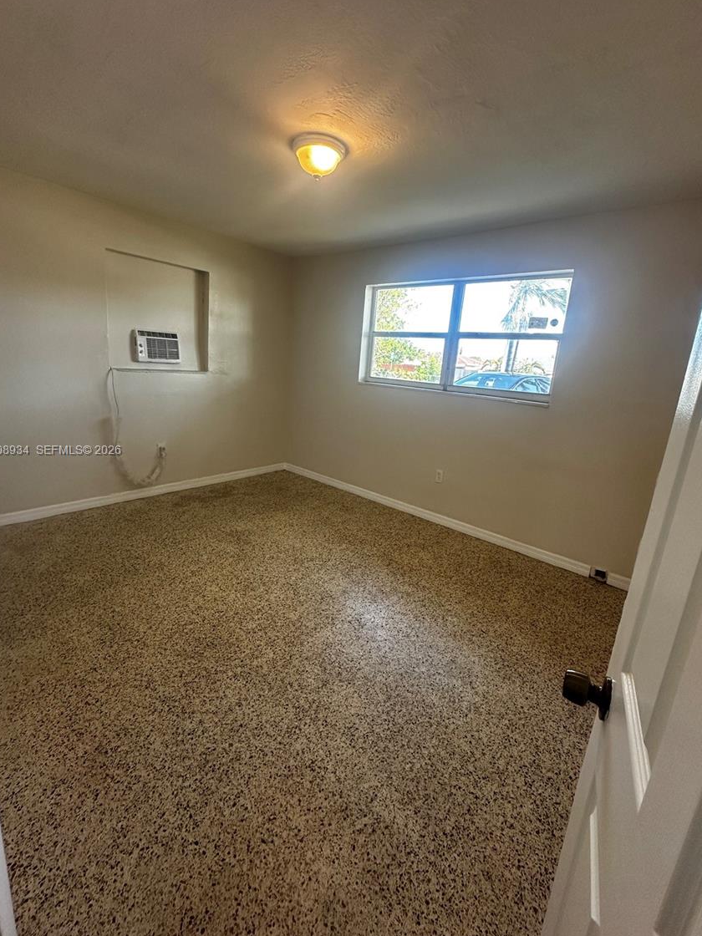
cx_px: 343
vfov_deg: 98.1
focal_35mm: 15
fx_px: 406
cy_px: 451
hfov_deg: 81.7
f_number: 2.2
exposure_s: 1/120
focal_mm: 2.22
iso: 200
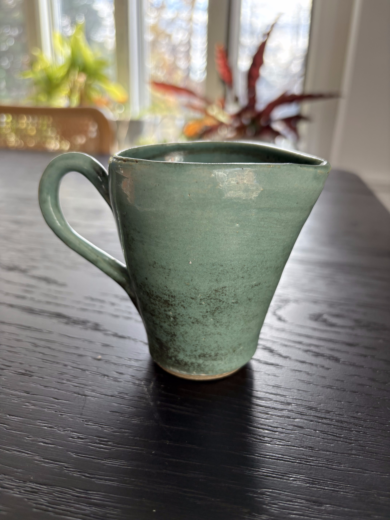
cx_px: 195
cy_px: 260
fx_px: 391
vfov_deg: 67.3
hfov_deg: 53.1
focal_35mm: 26
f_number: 1.6
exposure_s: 1/121
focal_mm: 5.96
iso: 100
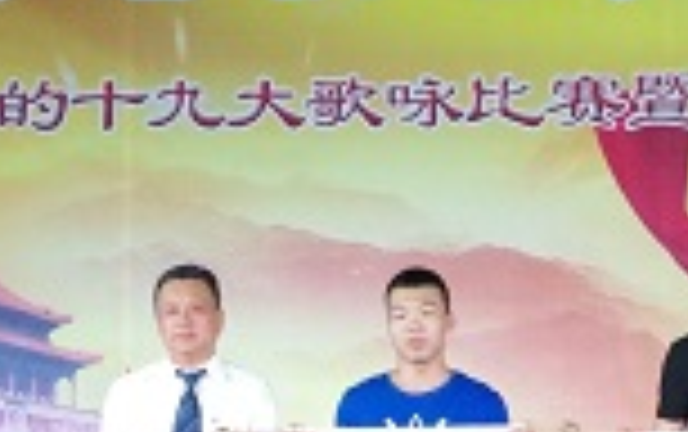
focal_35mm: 192
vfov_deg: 6.8
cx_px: 486
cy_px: 425
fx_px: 3604
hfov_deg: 10.9
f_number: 8
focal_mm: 35
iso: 3200
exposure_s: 1/200
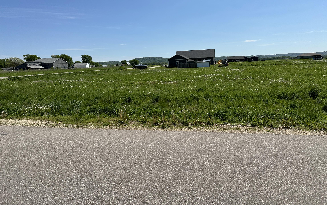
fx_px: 232
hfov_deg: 70.4
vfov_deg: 47.4
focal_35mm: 26
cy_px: 83
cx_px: 163
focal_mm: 6.86
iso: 80
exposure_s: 1/7042
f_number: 1.78
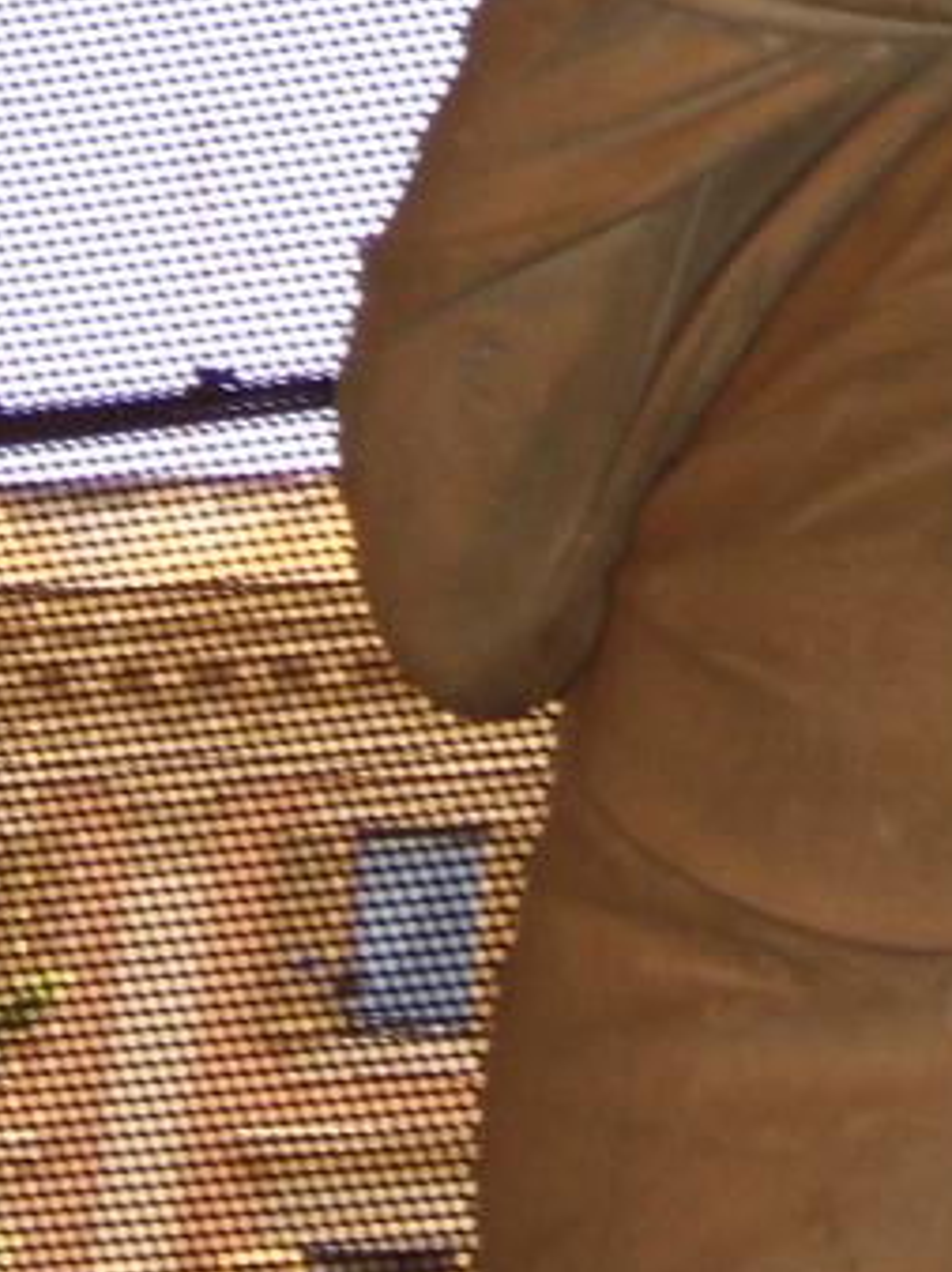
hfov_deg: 4.9
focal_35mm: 303
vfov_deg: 6.5
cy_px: -128
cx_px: 1362
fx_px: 11125
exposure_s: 1/90
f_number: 4.9
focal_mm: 16.6
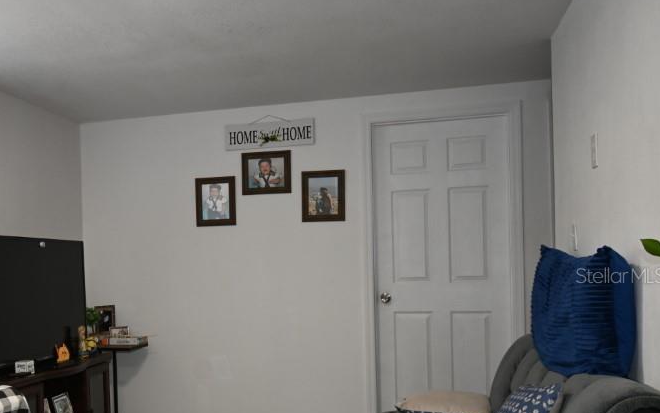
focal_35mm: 40
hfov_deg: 47.9
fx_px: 720
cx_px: 190
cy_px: 275
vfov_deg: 31.8
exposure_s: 1/60
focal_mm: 18
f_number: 5.6
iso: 720
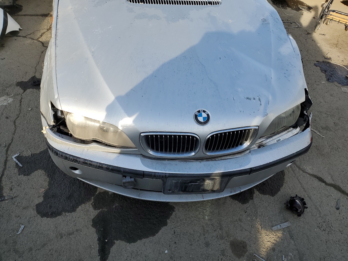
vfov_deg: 53.1
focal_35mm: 26
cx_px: 174
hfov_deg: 67.3
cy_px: 130
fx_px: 261
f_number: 1.5
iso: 50
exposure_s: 1/1429
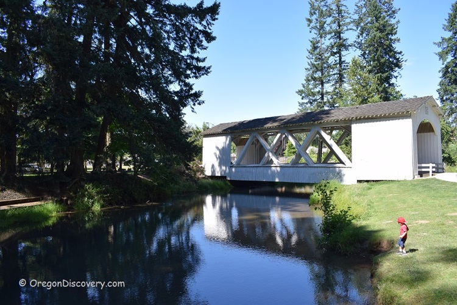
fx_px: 343
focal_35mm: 27
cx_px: 228
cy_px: 152
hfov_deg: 67.4
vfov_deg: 47.9
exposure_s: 1/250
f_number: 8
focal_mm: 18
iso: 250
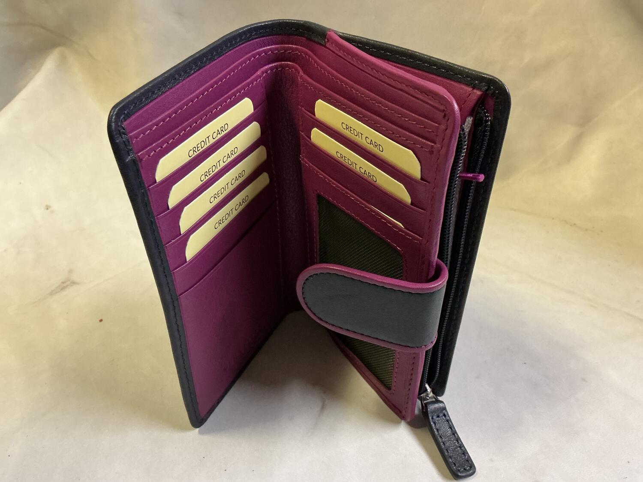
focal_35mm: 29
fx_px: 539
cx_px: 322
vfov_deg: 48.2
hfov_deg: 61.7
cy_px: 241
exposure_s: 1/50
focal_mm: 3
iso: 250
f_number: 1.8
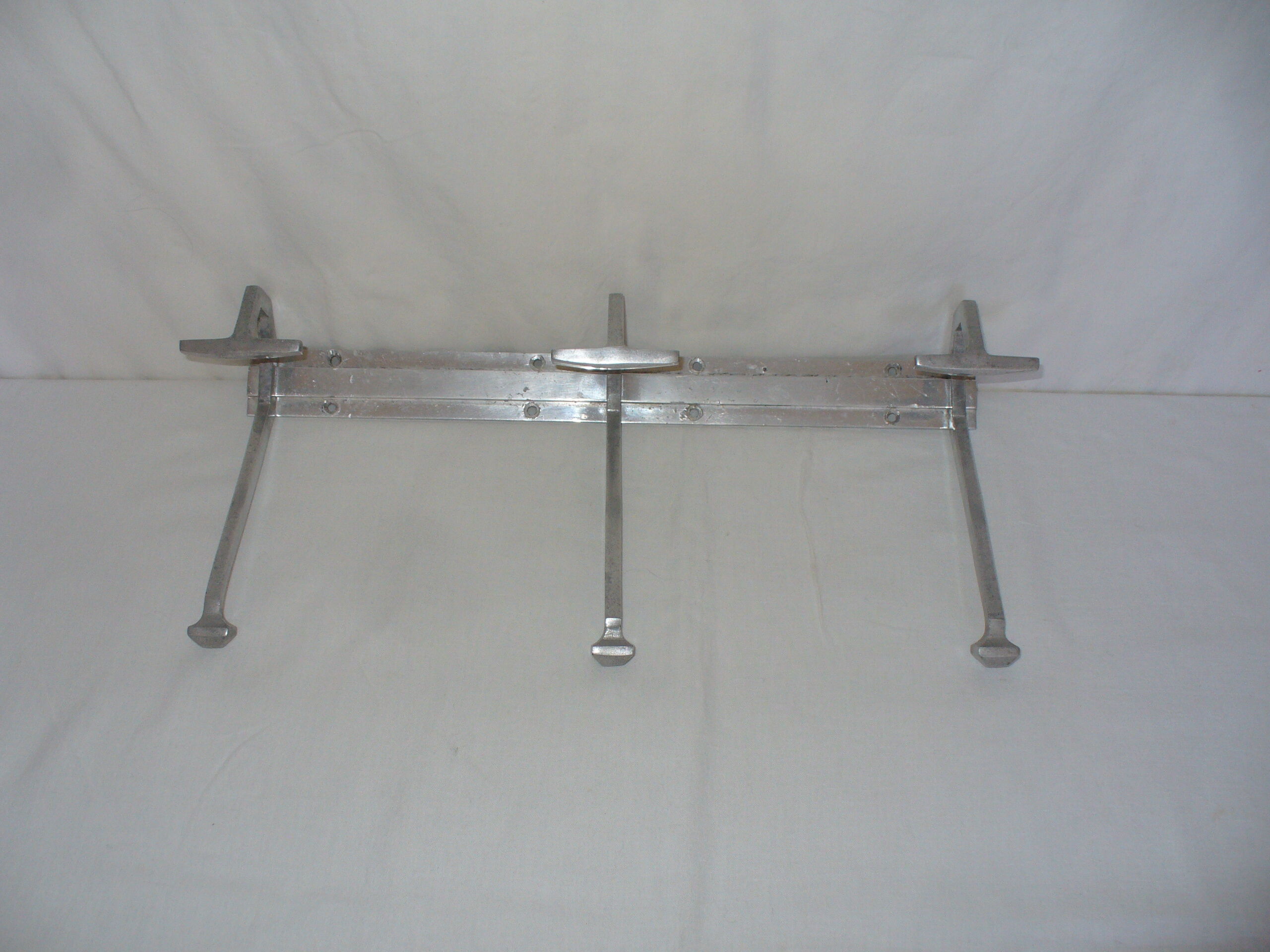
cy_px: 476
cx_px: 635
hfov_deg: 50.1
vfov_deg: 38.7
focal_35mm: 37
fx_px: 1357
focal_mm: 6.1
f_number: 2.8
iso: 100
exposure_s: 1/40
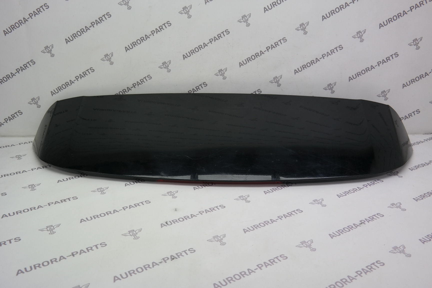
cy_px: 144
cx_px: 216
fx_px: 360
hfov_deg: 61.9
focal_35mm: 30
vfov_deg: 43.6
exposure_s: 1/80
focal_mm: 20
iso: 100
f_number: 3.5
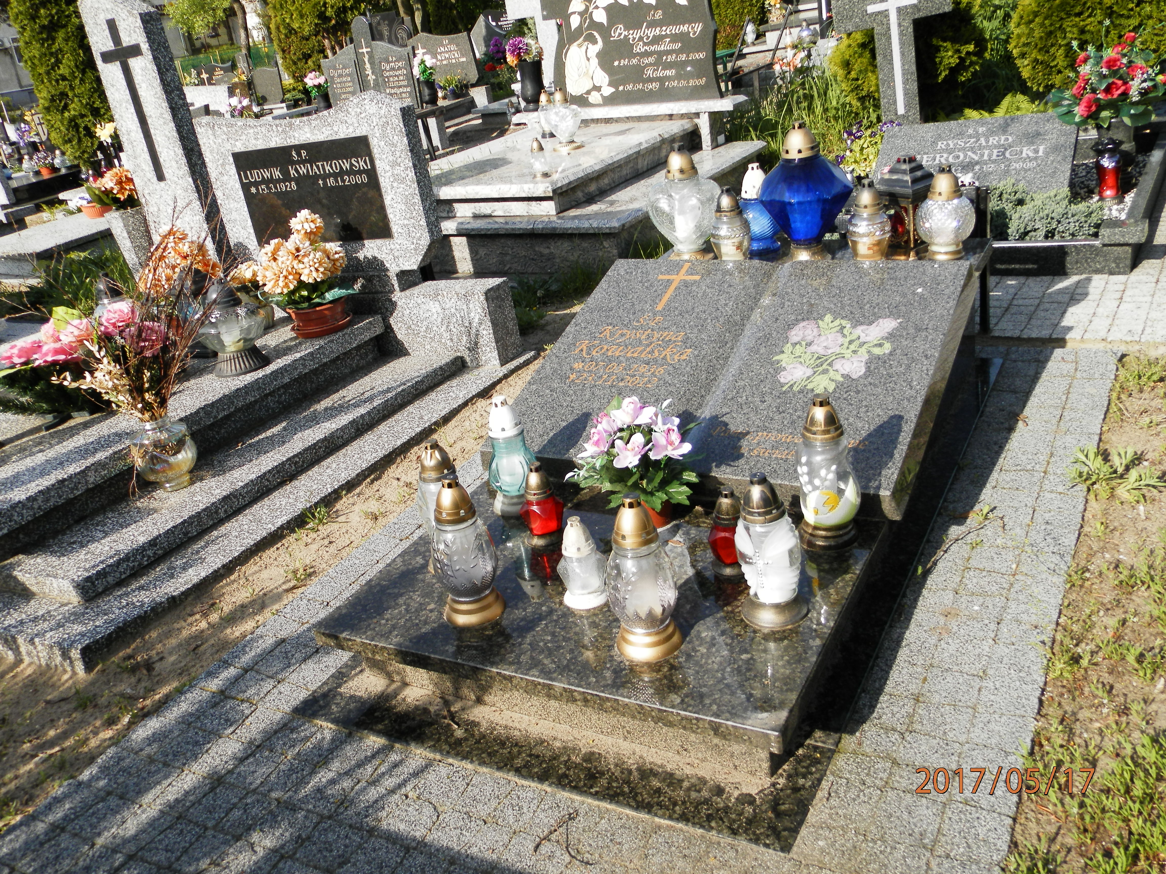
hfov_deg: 58.4
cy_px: 437
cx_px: 583
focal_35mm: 31
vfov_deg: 45.4
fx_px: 1044
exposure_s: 1/80
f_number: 9.1
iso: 80
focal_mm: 5.5
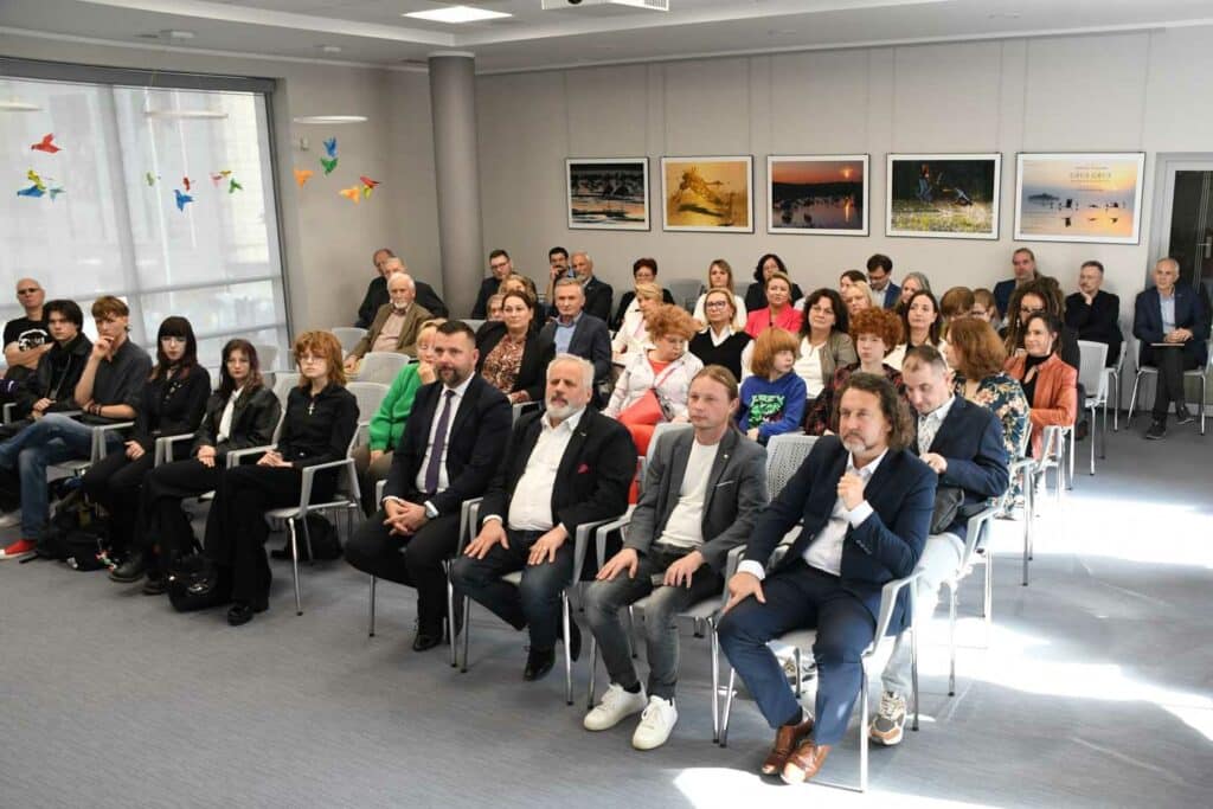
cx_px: 606
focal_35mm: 27
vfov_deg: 47.9
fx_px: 910
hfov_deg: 67.4
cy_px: 404
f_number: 6.3
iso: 1600
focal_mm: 18
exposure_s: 1/125
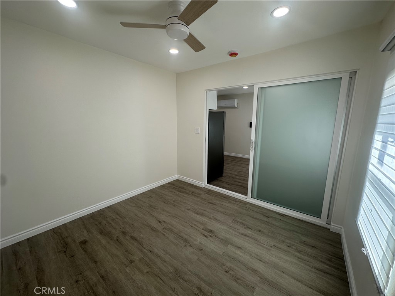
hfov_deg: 102.1
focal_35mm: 14
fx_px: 160
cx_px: 198
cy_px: 148
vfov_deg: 85.7
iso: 50
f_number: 2.2
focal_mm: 2.22
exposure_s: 1/120
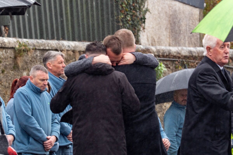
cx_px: 116
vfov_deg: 5.7
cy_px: 78
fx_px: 1547
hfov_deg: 8.6
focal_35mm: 239
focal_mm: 159.8
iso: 640
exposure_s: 1/200
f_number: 5.6
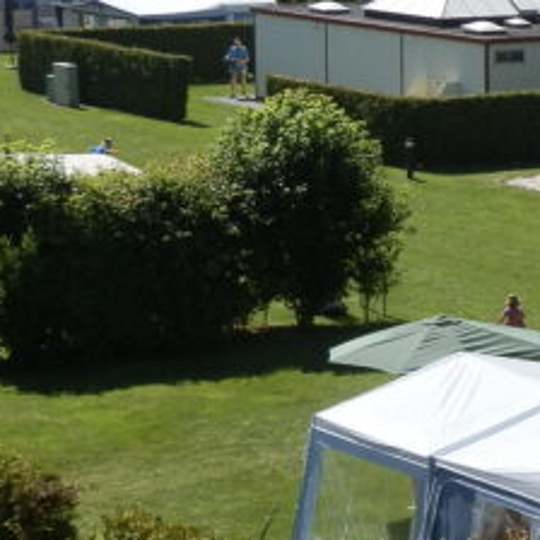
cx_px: 812
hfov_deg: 13.0
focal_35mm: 127
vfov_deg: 13.7
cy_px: 287
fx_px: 2241
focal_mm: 7.64
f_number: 3.4
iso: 64
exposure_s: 1/1000
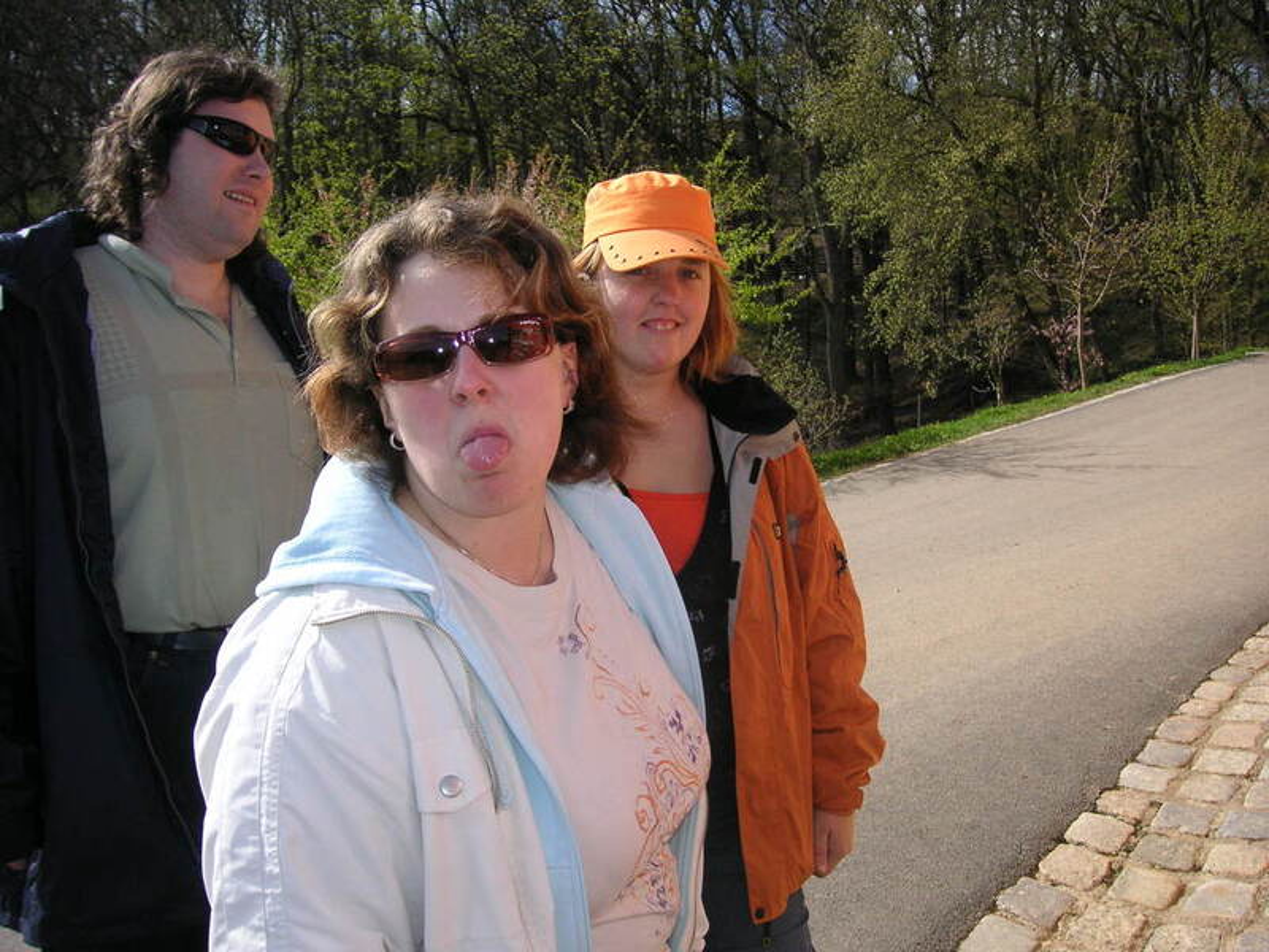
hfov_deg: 50.1
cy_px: 476
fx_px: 1356
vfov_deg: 38.7
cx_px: 634
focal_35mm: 37
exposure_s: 1/180
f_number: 6.7
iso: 50
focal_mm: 6.1
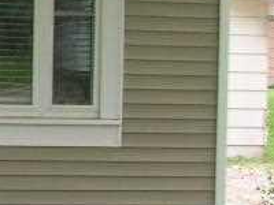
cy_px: 26
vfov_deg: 8.5
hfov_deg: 9.8
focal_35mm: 174
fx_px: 1377
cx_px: -419
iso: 50
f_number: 4.9
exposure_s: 1/40.8
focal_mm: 5.7
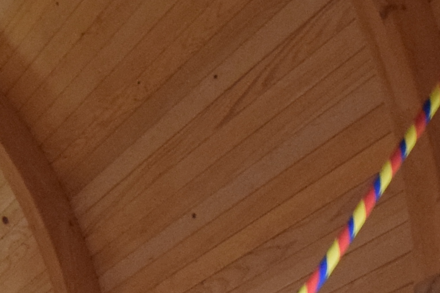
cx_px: 90
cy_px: 303
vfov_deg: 15.2
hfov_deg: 22.8
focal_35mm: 88
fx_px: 1076
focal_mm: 10
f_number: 3.5
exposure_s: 1/100
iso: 1600
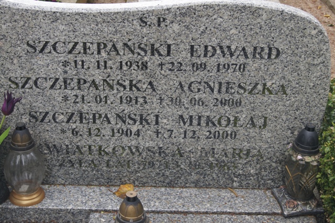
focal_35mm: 60
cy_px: 112
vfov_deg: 22.6
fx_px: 558
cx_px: 168
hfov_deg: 33.4
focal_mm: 40
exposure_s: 1/100
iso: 200
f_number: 9
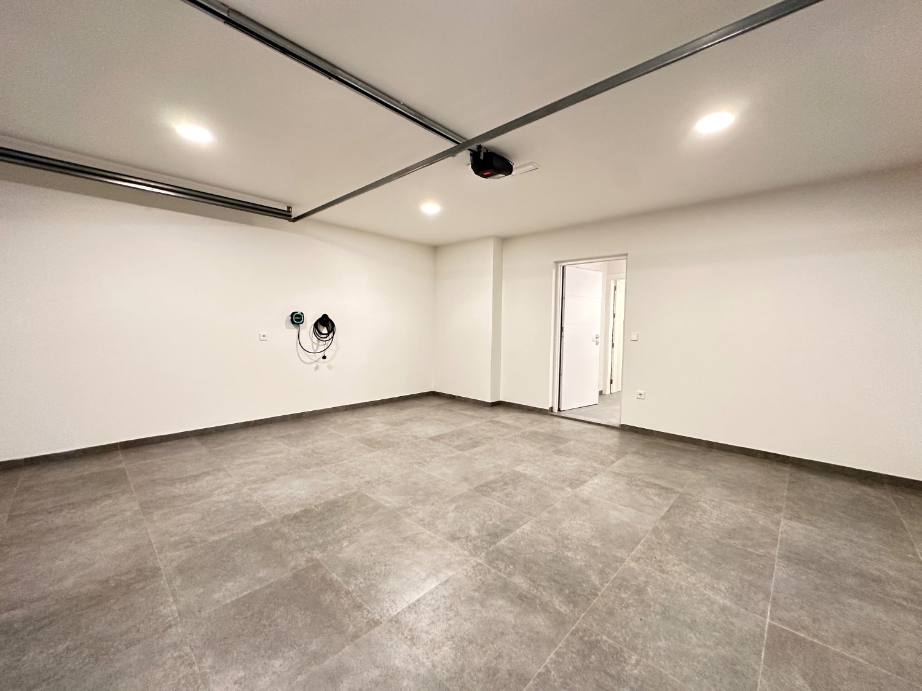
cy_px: 346
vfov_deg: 85.7
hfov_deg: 102.1
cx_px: 461
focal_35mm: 14
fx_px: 373
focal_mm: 2.22
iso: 400
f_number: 2.2
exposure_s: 1/50
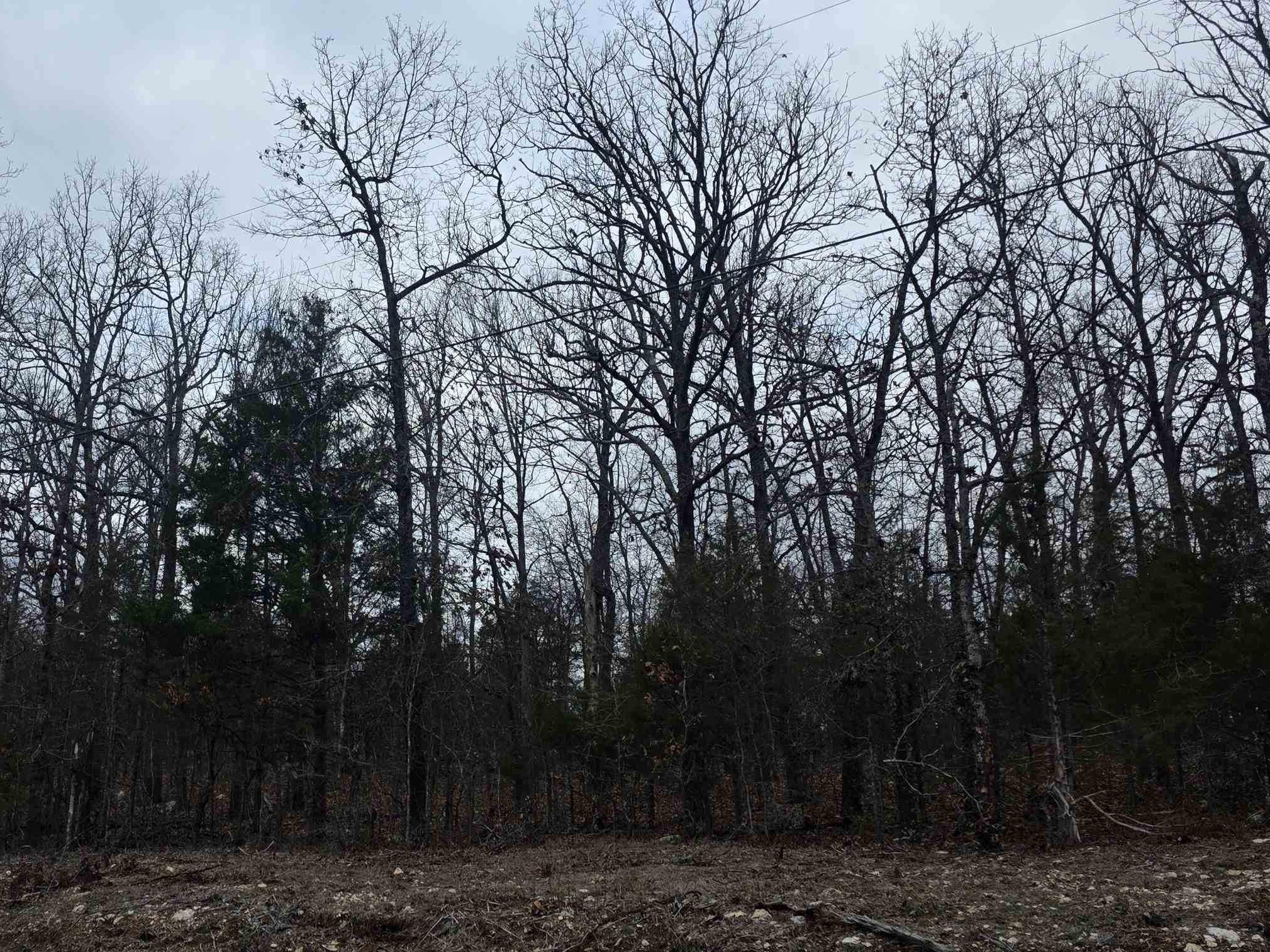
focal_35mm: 35
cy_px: 533
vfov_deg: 40.6
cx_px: 432
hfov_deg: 51.7
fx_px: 1284
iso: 80
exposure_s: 1/4889
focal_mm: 6.3
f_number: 1.7
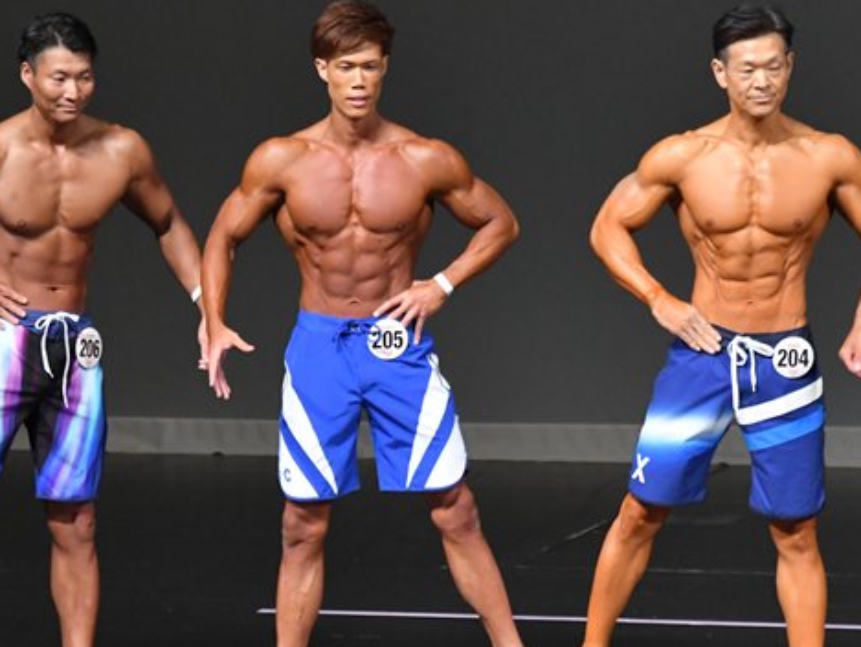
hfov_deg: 4.2
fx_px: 11843
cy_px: 399
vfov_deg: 3.1
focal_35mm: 476
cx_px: 225
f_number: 5.6
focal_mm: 200
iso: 5000
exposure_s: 1/400
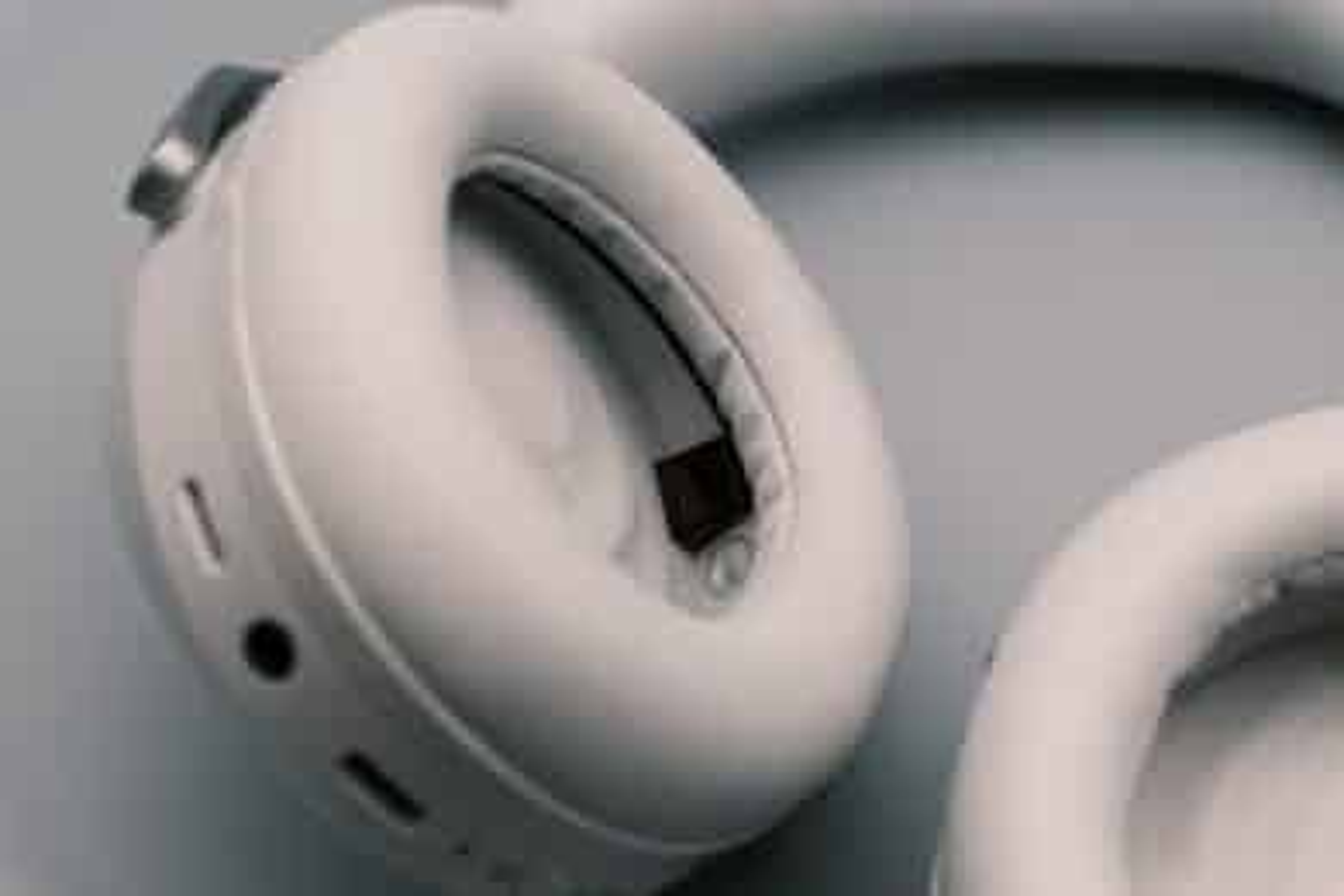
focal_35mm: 75
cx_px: 672
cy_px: 448
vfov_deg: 18.2
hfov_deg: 27.0
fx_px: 2800
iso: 640
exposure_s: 1/150
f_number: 8
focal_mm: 50
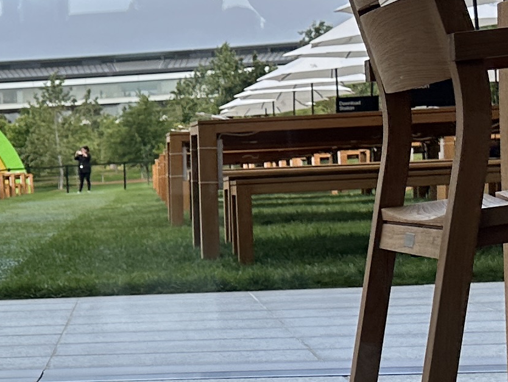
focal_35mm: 116
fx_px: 1703
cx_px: -144
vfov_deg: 12.8
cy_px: 267
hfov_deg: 16.1
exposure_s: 1/1721
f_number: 1.78
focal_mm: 6.86
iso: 80
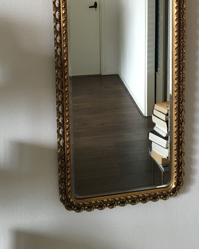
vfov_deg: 34.1
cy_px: 26
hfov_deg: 28.9
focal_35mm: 52
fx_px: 383
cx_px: 140
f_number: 2.2
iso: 200
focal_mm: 4.15
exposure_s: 1/33
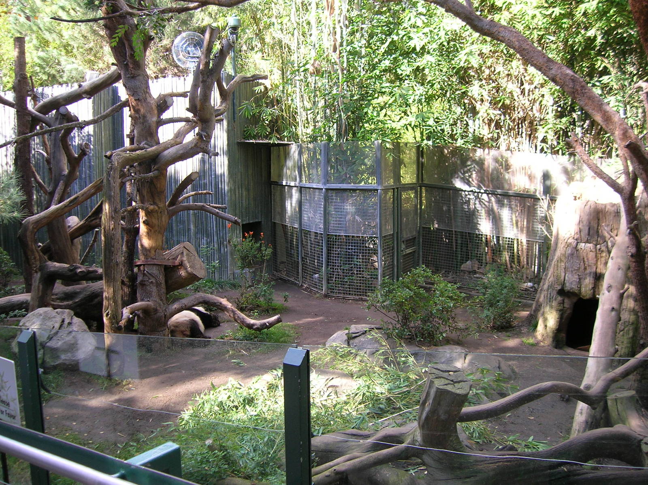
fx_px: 636
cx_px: 324
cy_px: 242
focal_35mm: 34
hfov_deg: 54.0
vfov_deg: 41.7
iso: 50
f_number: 2.9
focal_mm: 5.7
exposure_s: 1/63.7
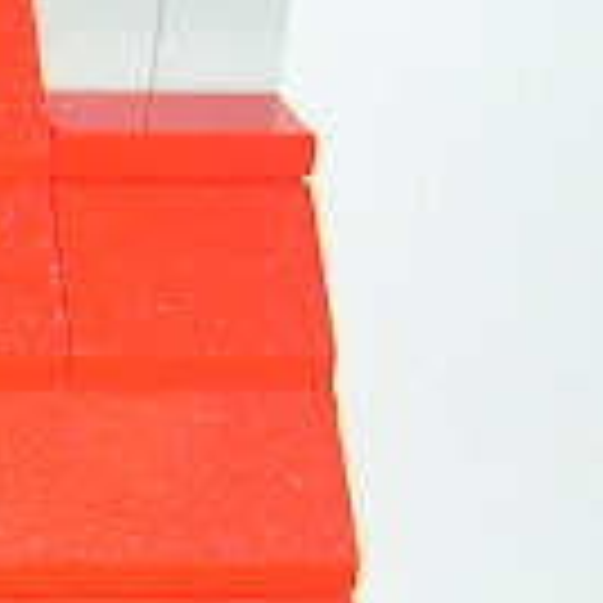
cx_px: -1606
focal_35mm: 257
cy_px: 428
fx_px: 5065
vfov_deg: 6.8
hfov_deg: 6.0
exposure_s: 1/60
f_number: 2.8
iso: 100
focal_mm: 8
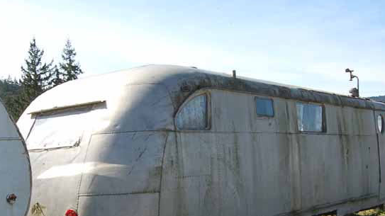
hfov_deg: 39.2
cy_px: 149
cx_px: 200
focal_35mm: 53
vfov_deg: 22.5
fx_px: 541
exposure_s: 1/60
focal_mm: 26
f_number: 18
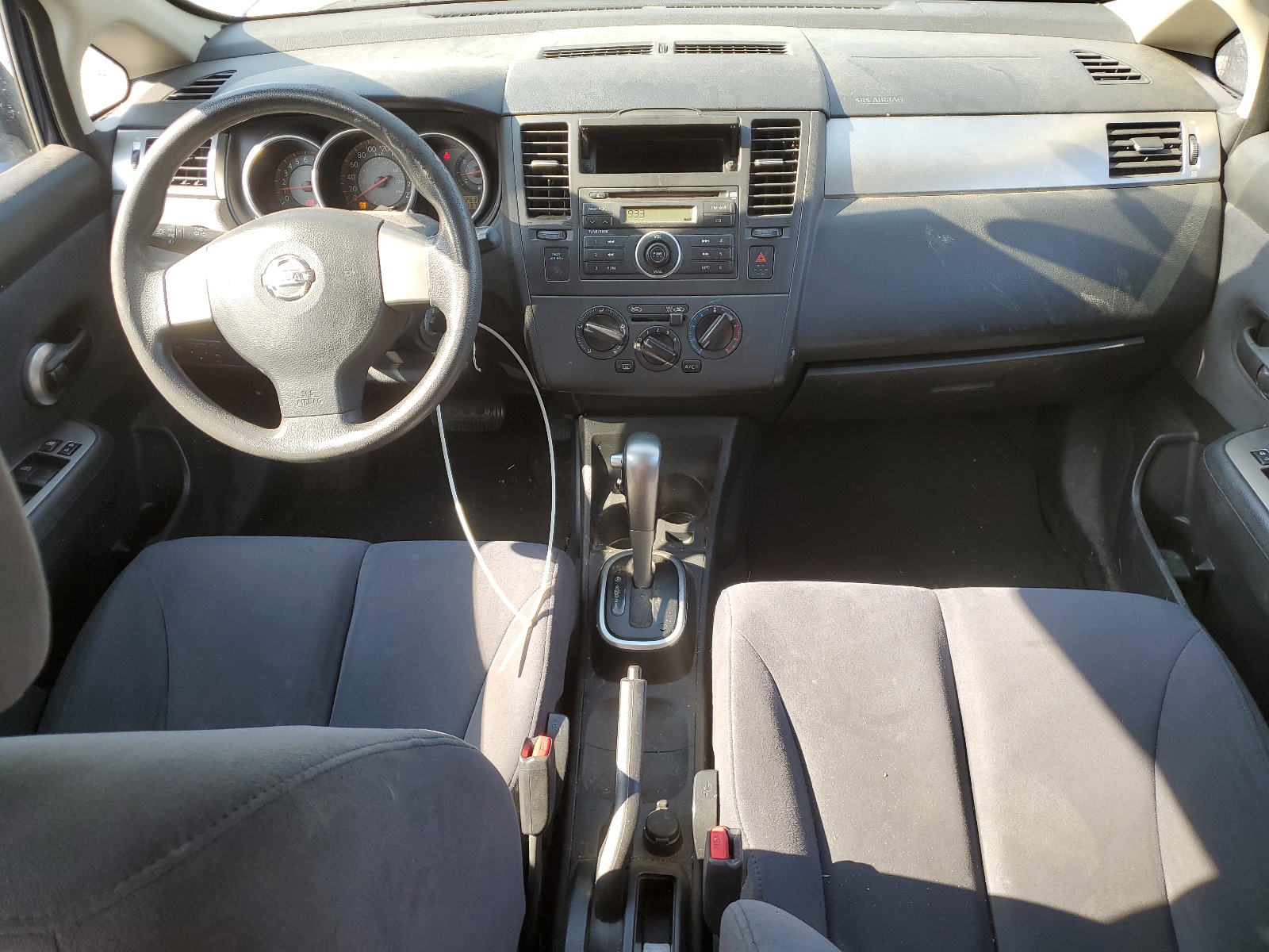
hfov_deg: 67.3
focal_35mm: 26
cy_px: 476
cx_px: 634
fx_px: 953
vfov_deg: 53.1
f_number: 1.5
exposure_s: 1/222
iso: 50
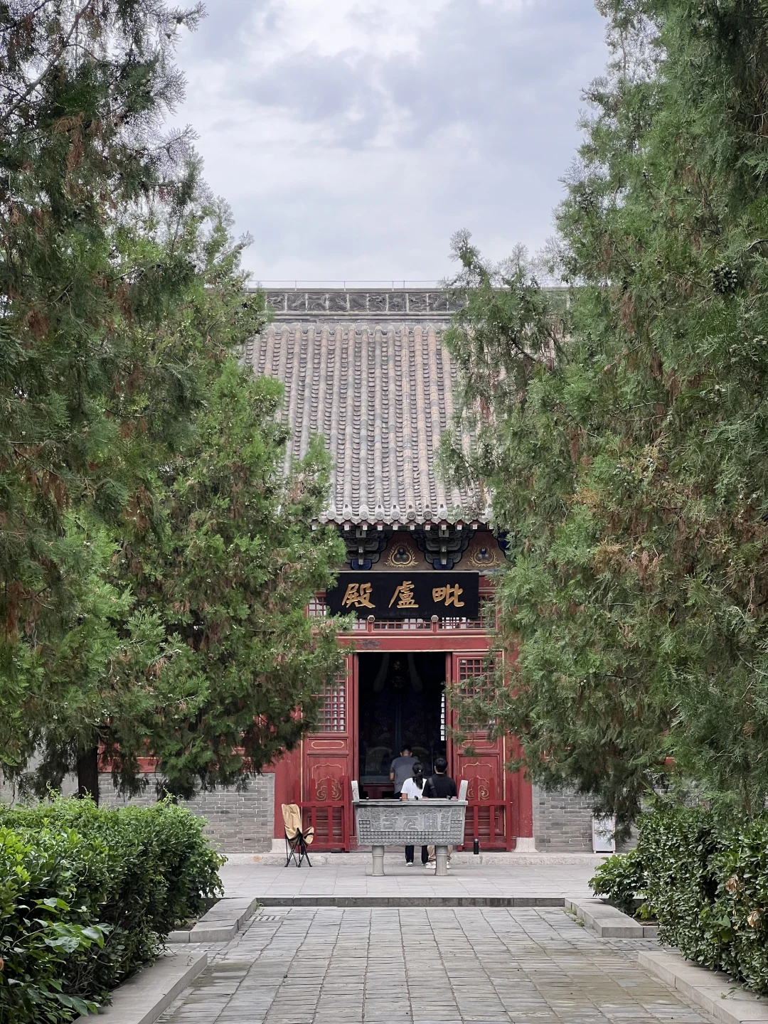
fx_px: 2278
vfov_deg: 25.3
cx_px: 384
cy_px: 512
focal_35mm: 77
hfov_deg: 19.1
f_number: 2.8
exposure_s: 1/99
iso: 50
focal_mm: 9
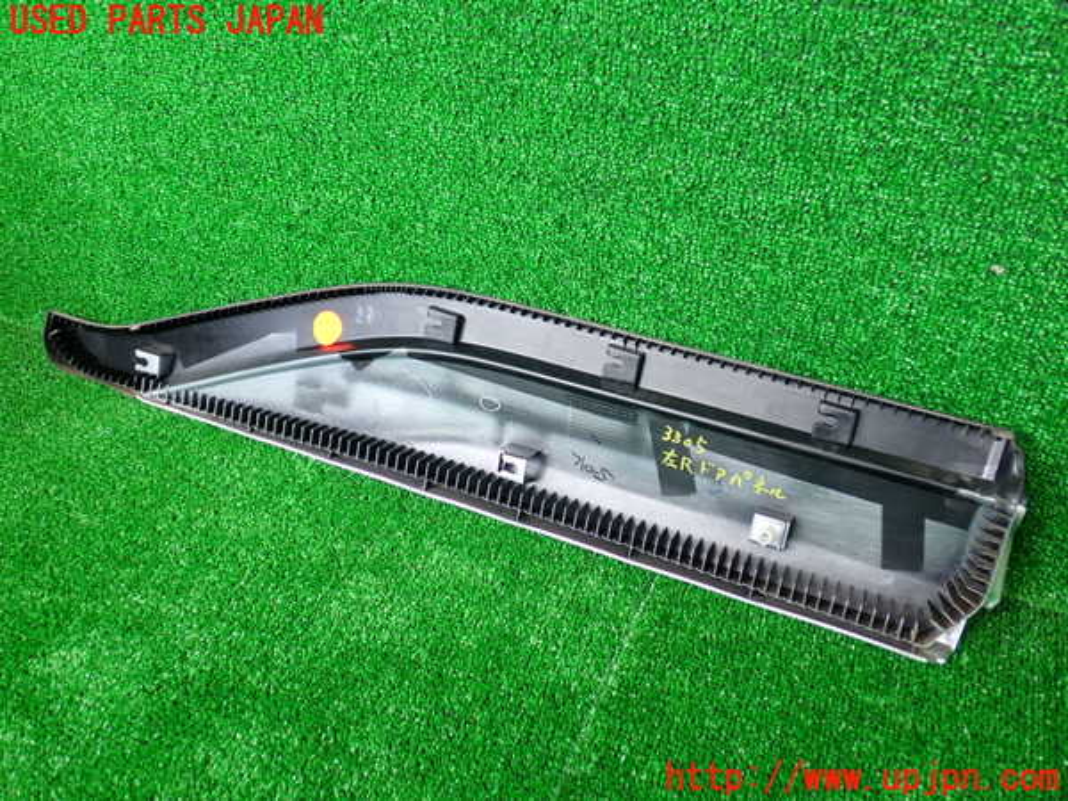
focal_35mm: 32
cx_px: 534
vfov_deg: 44.2
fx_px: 987
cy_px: 400
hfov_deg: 56.8
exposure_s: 1/100
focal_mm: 5.79
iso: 200
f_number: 2.4
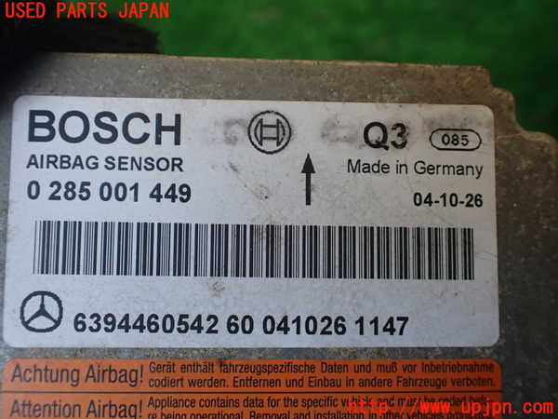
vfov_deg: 46.8
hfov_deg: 60.0
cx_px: 279
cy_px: 210
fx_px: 484
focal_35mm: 30
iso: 200
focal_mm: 5.4
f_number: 2.3
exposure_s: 1/125
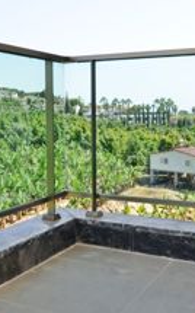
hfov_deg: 25.7
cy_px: 118
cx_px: 76
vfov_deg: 40.1
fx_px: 426
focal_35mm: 50
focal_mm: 10
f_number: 6.3
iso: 100
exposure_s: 1/160
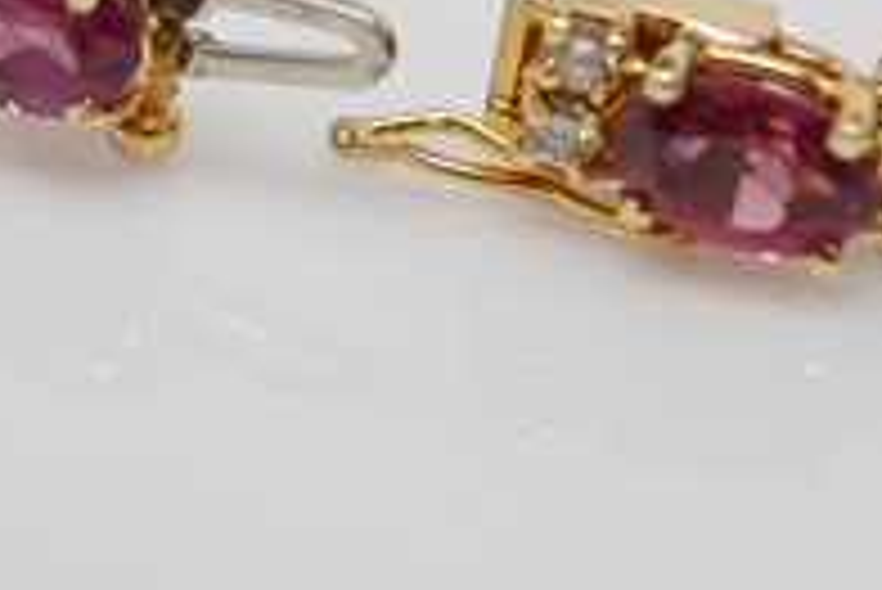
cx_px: 320
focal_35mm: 110
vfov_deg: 12.2
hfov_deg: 18.5
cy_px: -122
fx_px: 2697
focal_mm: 24
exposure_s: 1/125
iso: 400
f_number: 5.6
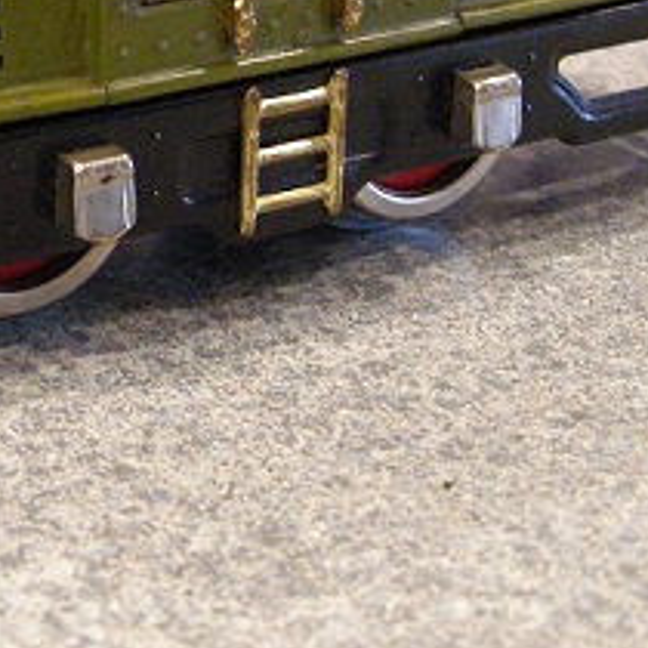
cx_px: 83
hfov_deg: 16.7
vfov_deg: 16.6
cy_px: 51
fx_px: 2181
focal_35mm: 103
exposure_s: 1/13.4
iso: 400
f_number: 2.7
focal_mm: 7.5
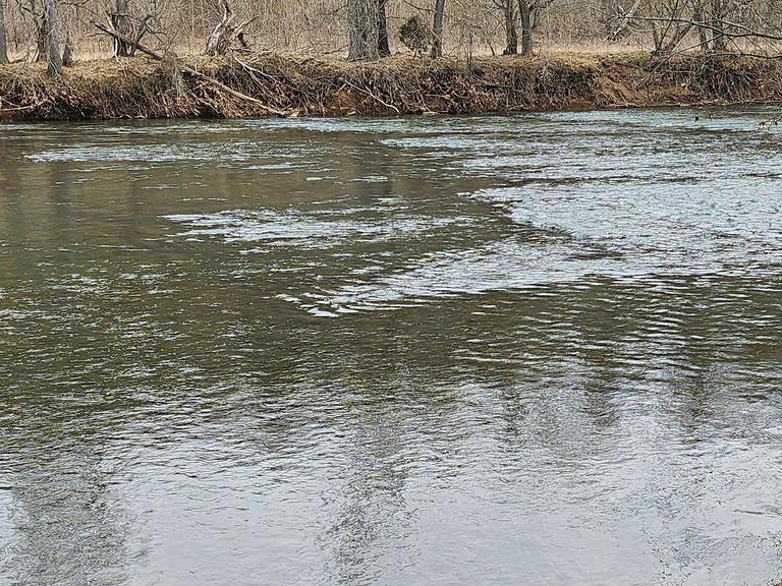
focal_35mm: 64
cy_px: 434
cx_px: 557
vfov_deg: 22.7
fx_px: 1446
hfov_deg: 29.9
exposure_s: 1/582
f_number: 1.8
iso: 50
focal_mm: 5
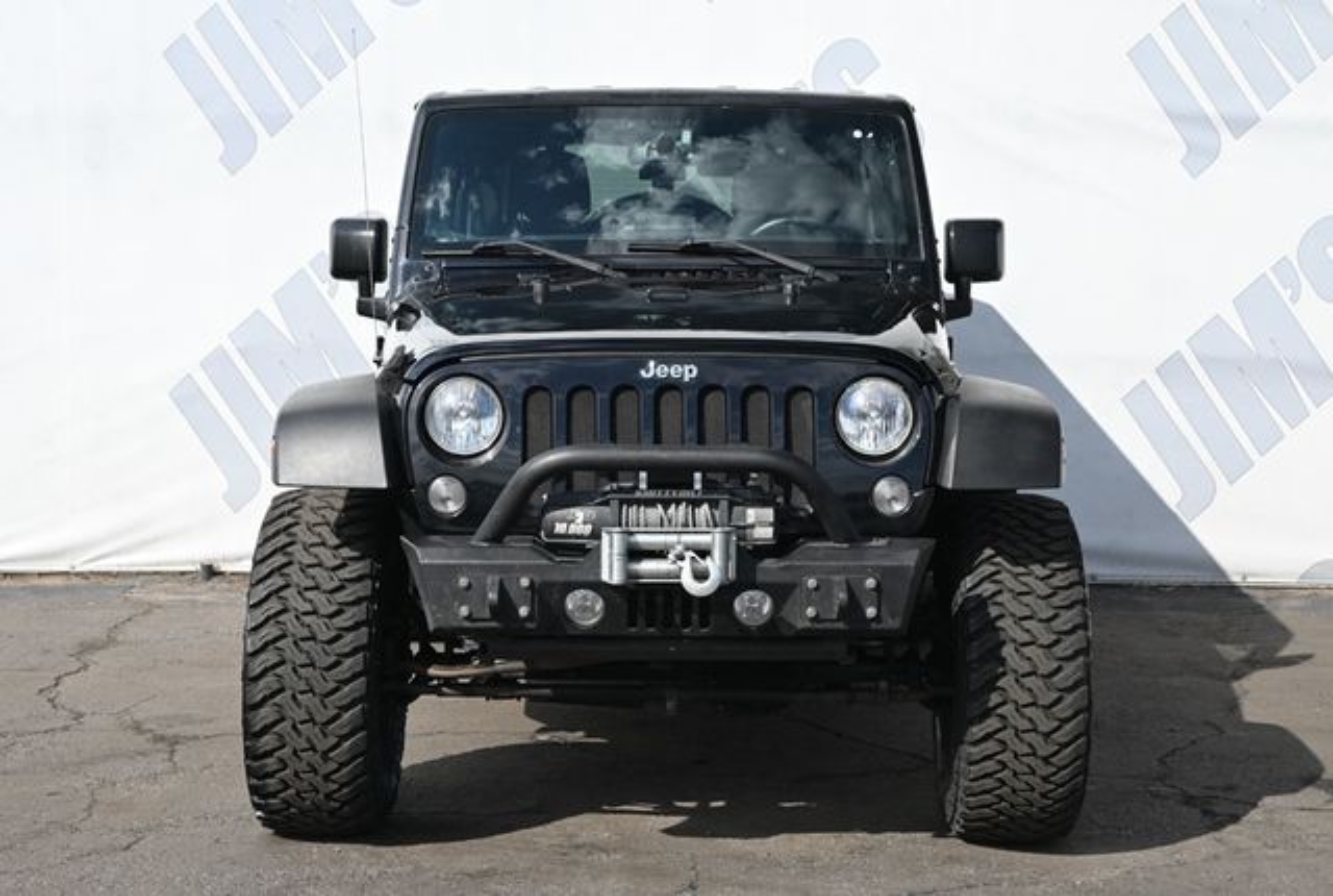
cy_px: 448
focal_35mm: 68
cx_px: 666
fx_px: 2505
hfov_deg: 29.8
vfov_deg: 20.3
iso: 110
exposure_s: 1/250
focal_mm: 45
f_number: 6
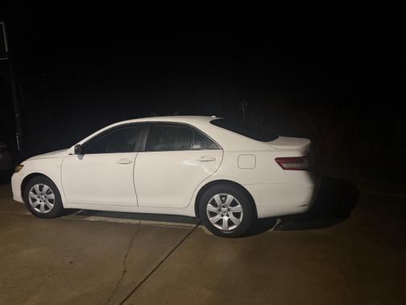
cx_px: 203
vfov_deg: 56.8
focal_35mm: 24
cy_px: 152
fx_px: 281
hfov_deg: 71.6
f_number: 1.78
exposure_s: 1/40
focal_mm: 6.76
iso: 1000
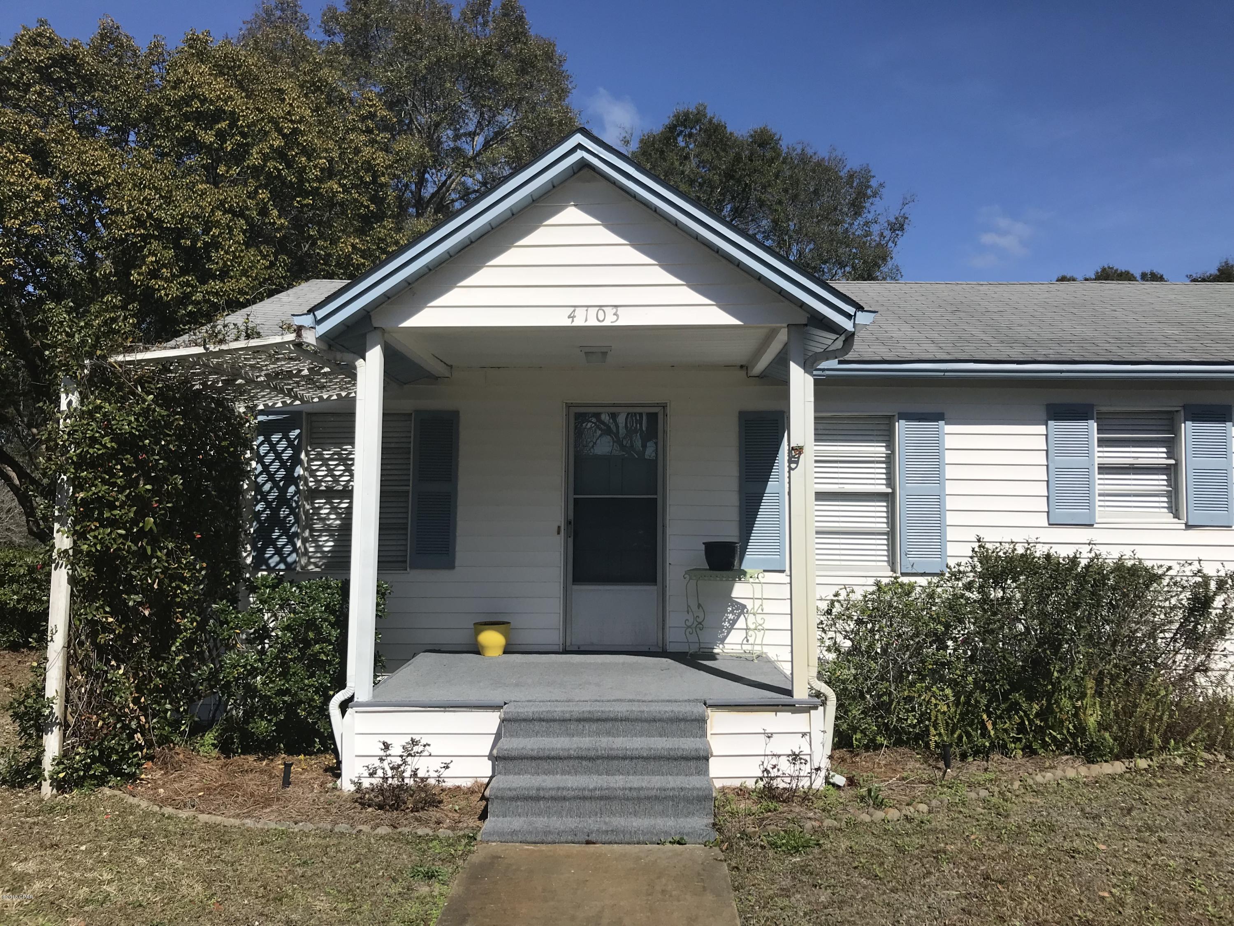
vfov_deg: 49.7
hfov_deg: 63.4
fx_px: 998
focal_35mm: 28
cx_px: 617
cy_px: 463
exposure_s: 1/4167
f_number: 1.8
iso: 20
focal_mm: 3.99
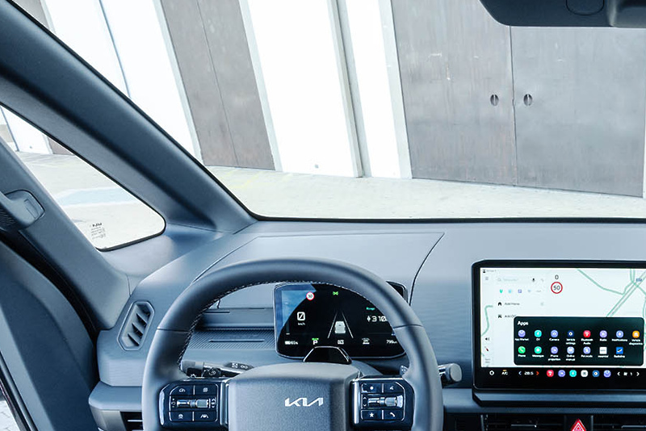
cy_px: 406
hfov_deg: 51.7
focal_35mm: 32
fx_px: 574
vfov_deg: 37.7
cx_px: 583
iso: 400
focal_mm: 16
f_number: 13
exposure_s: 1/10
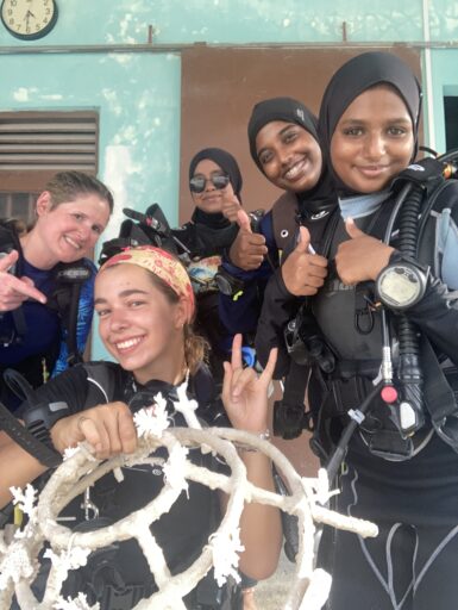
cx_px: 229
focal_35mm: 32
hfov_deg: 44.2
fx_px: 564
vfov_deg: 56.8
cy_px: 305
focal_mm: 2.87
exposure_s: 1/121
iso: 64
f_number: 2.2
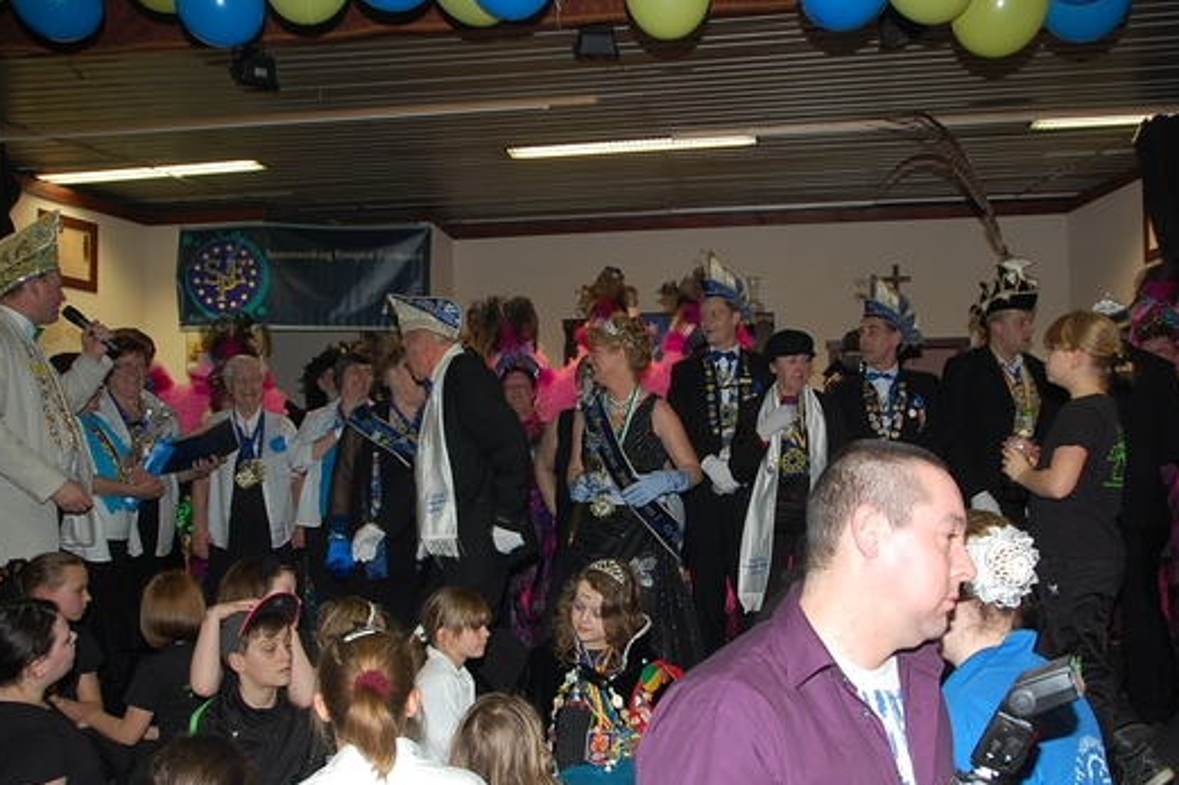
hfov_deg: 50.6
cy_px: 447
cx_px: 652
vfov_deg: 35.0
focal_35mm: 38
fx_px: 1244
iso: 400
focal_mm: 22
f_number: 4
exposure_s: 1/60
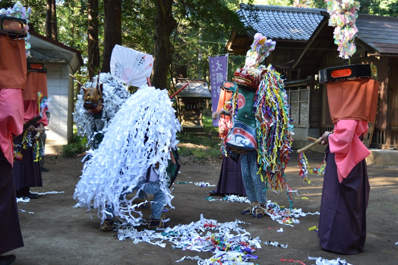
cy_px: 132
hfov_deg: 45.0
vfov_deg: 30.8
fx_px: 480
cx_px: 199
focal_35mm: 44
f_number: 4.2
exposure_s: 1/60
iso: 220
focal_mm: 29
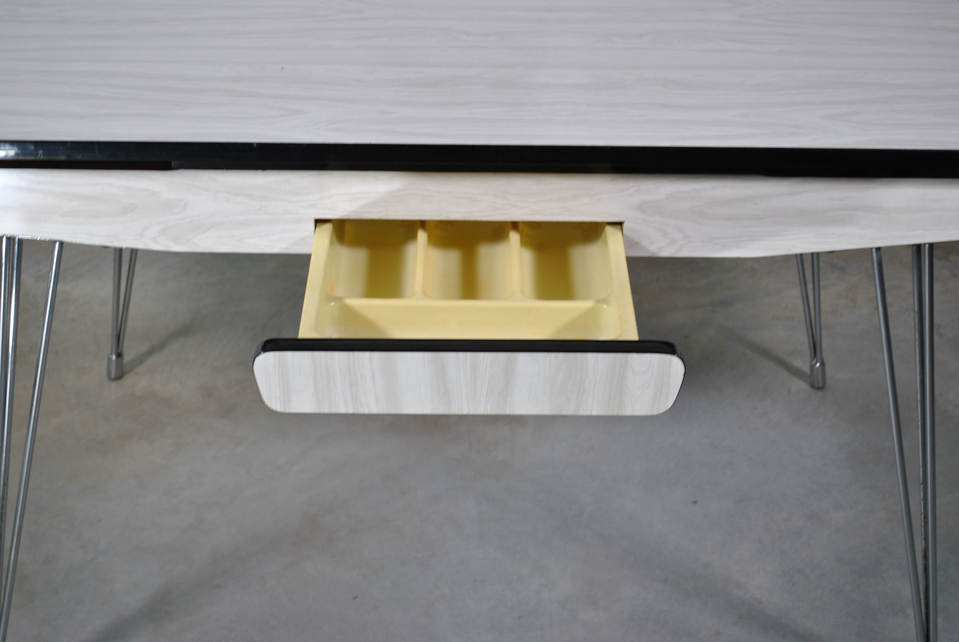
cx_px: 480
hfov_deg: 33.4
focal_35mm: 60
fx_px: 1600
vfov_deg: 22.7
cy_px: 321
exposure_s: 1/13
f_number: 5.3
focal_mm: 40
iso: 100
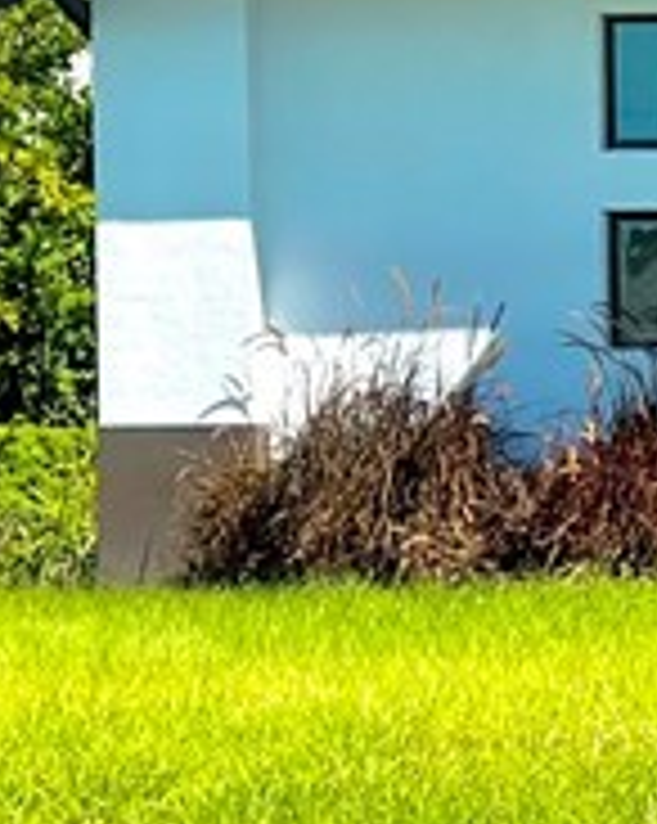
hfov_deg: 5.5
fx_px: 6379
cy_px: 410
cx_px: 2133
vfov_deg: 7.4
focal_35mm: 262
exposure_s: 1/8197
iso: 100
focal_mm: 6.86
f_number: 1.78
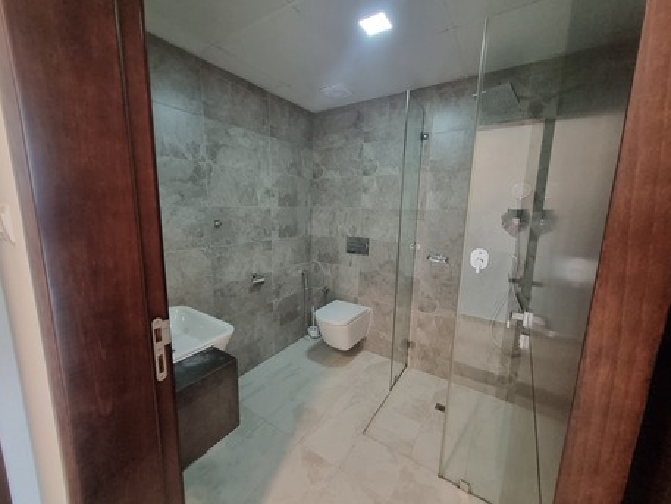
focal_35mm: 13
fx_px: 252
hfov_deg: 106.2
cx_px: 336
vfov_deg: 89.9
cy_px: 252
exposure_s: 1/50
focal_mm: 1.74
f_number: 2.2
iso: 400
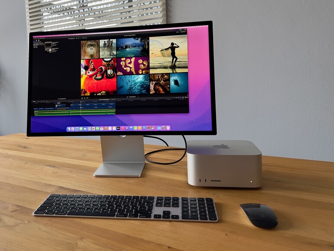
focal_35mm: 26
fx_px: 251
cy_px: 126
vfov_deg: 53.1
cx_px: 167
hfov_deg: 67.3
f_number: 1.5
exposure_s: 1/121
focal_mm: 5.7
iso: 32
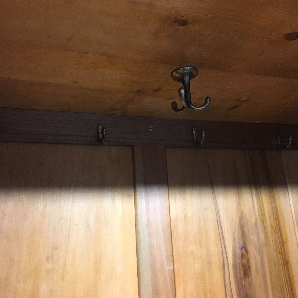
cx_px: 155
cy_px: 151
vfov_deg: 47.2
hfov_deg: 47.2
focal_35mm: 35
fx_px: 341
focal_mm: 4.15
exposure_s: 1/25
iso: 200
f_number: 2.2
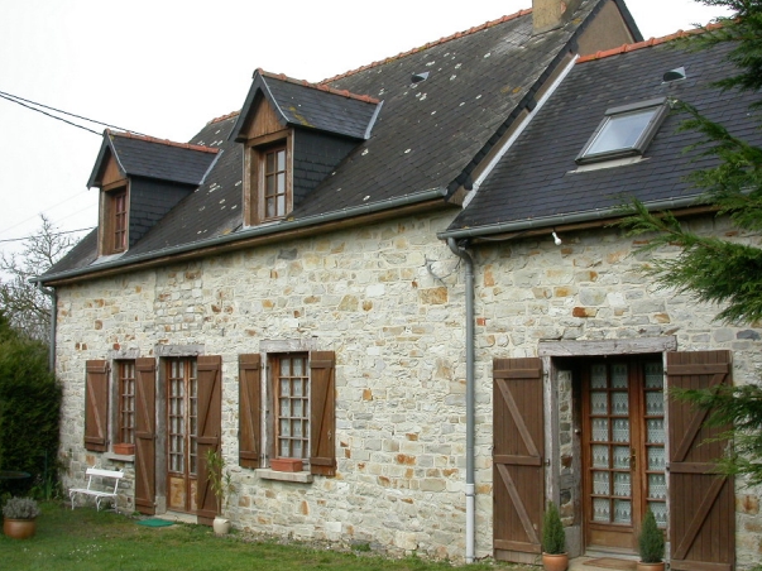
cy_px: 282
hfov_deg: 43.8
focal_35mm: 43
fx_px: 946
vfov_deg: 33.6
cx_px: 402
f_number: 6.7
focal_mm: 7.85
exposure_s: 1/230
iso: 100
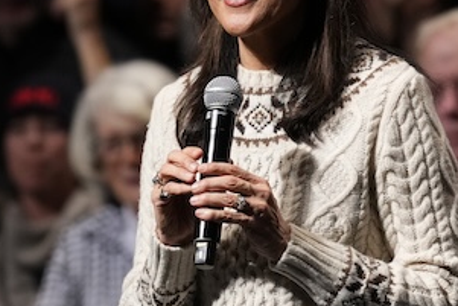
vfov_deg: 1.7
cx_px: 184
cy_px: 24
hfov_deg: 2.6
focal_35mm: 798
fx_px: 10157
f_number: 2.8
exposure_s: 1/500
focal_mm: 200
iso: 1600
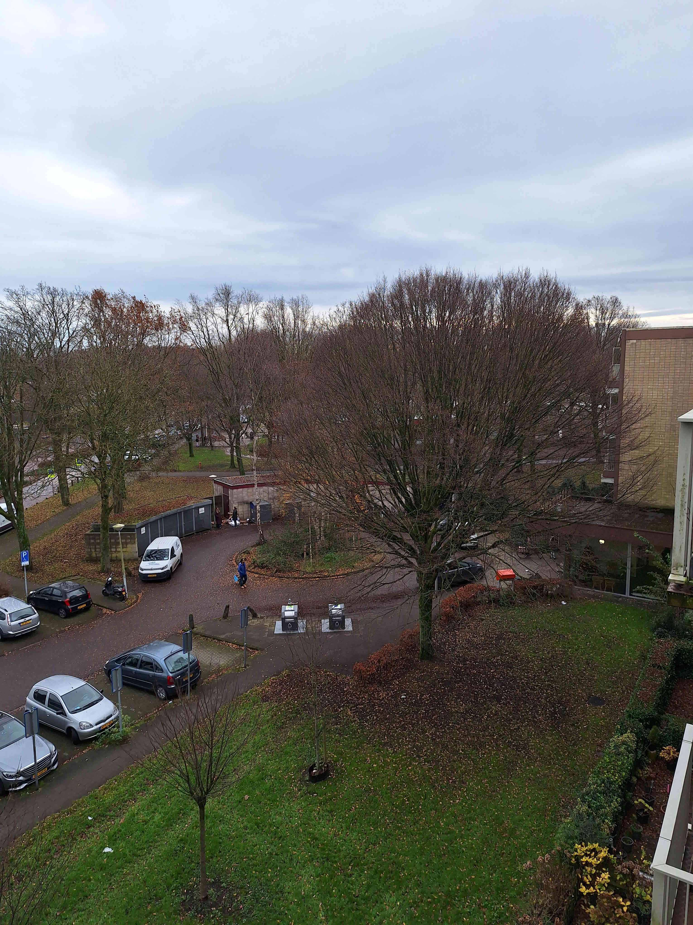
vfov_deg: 73.9
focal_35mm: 23
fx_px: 614
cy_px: 462
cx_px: 346
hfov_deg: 58.9
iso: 40
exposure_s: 1/370
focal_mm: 5.54
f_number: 1.8
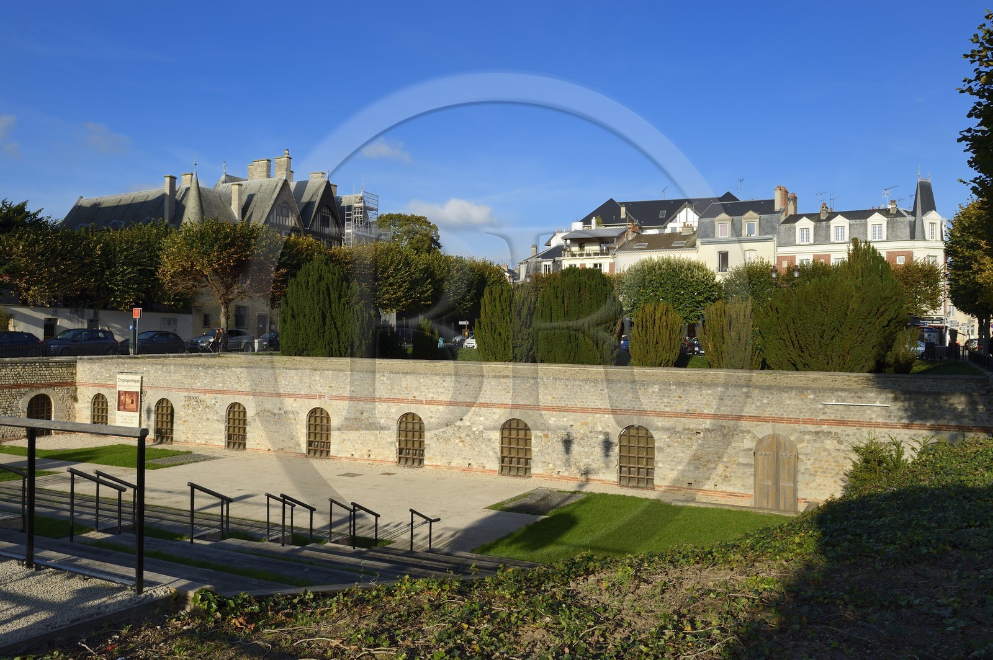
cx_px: 496
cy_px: 330
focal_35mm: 31
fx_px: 854
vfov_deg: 42.3
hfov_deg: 60.3
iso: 200
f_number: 14
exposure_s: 1/200
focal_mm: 31
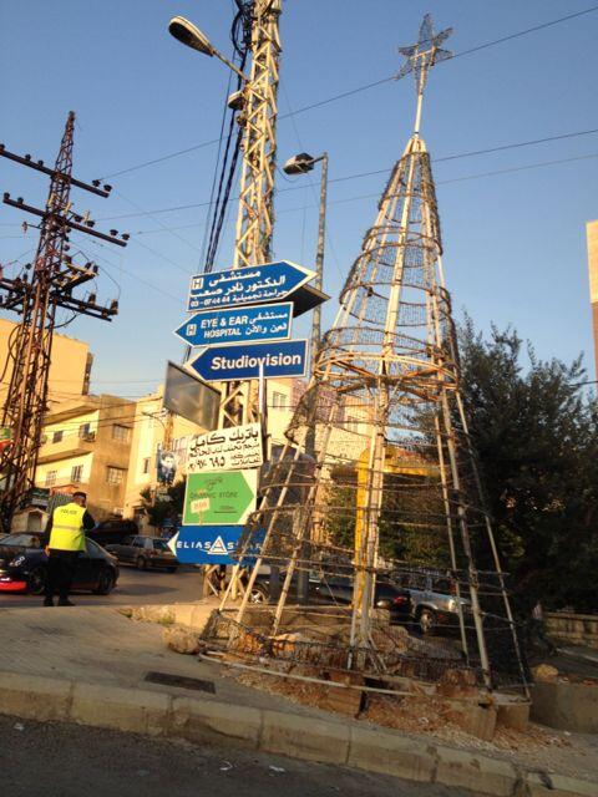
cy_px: 398
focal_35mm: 35
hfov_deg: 40.7
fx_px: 806
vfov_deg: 52.6
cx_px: 299
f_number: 2.4
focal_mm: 4.28
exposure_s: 1/642
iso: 50
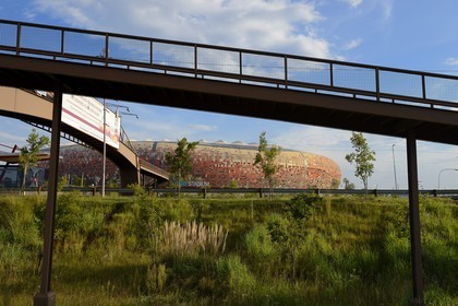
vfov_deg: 41.1
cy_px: 153
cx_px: 229
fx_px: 407
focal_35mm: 32
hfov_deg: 58.7
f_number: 6.3
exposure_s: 1/640
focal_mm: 32
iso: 200
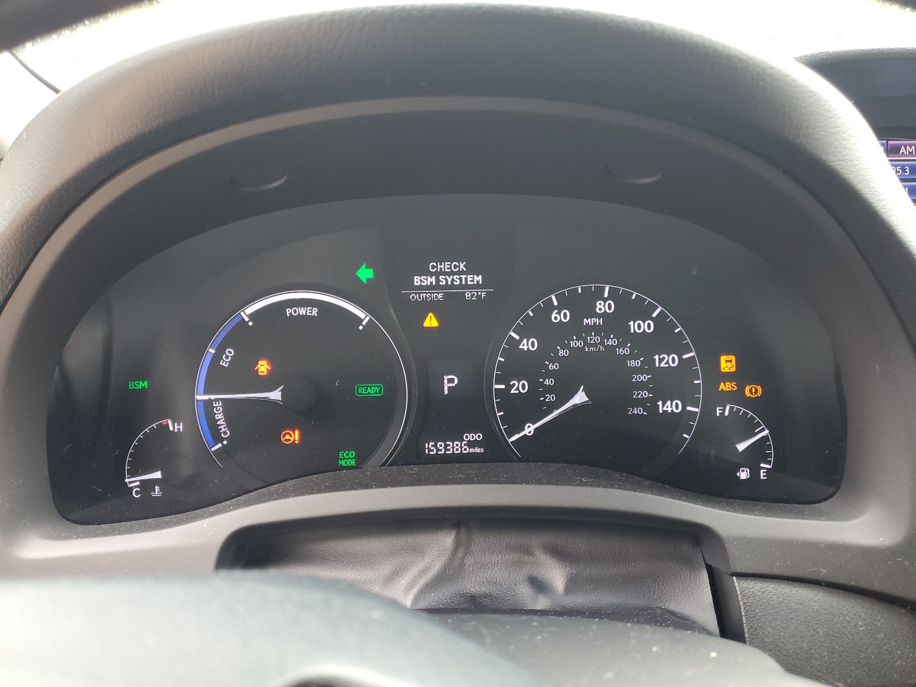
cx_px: 458
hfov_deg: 67.3
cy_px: 344
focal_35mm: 26
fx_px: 688
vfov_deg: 53.1
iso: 72
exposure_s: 1/60.2
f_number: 1.5
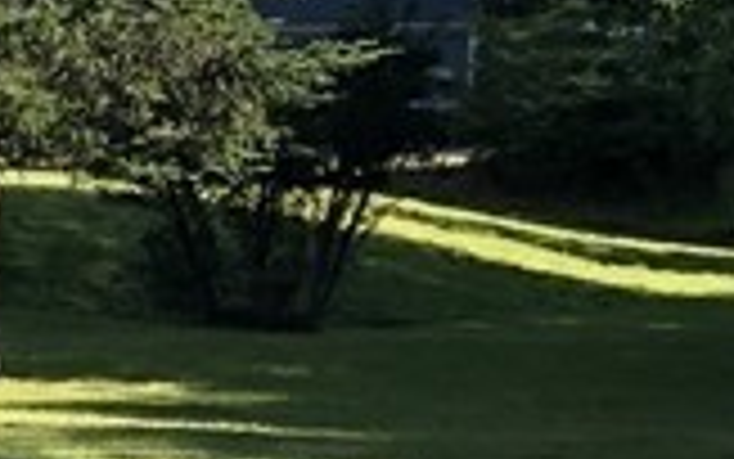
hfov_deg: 9.0
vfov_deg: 7.0
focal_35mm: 187
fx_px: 3742
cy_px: 558
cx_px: -1513
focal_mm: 3.99
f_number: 1.8
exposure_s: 1/615
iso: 20
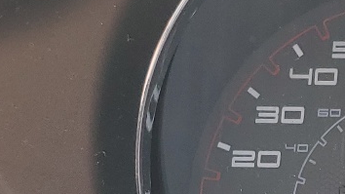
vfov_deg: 9.3
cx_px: 425
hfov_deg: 16.0
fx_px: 1171
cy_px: 258
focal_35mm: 128
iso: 50
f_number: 1.5
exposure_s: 1/179
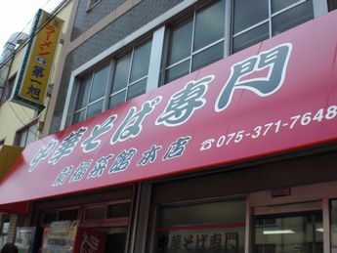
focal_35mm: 38
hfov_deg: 49.0
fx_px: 370
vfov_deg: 37.7
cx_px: 168
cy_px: 126
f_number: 5.6
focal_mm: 6.3
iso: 64
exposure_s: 1/200
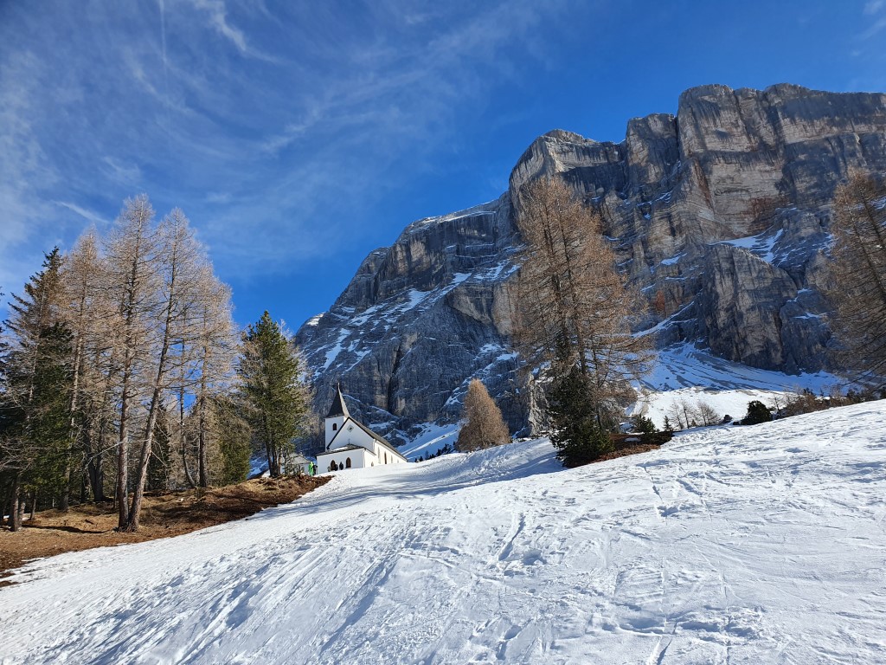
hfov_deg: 67.3
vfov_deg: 53.1
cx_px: 443
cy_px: 332
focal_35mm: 26
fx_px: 665
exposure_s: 1/1752
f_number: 2.4
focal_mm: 4.32
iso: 50
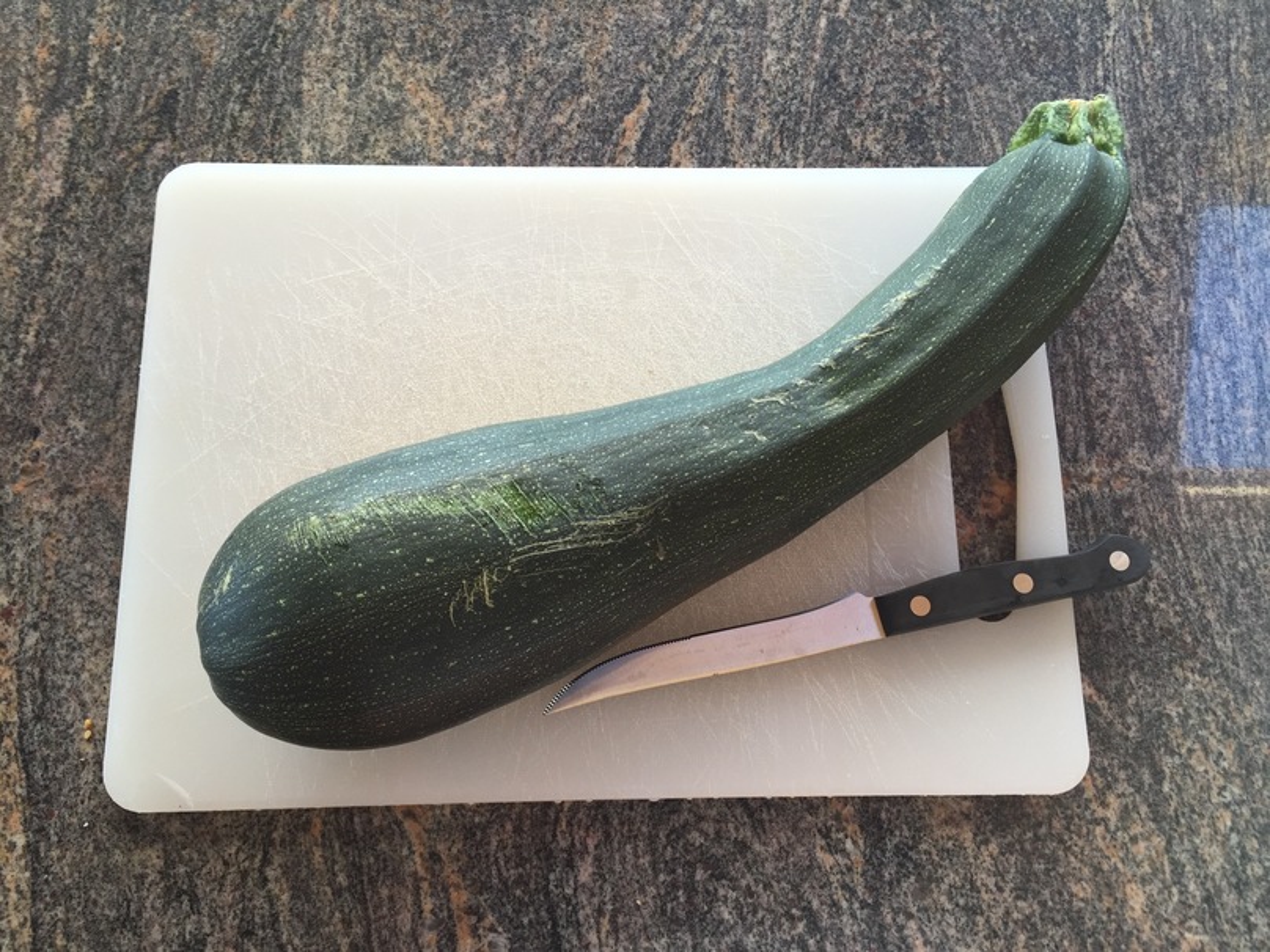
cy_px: 476
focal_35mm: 29
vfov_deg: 48.2
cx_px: 635
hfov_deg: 61.7
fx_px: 1064
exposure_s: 1/60
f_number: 2.2
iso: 40
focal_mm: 4.15
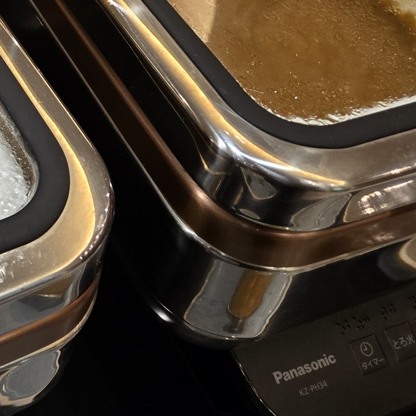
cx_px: -120
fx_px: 816
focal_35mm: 60
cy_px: -33
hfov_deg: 24.9
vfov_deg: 26.5
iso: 160
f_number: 1.8
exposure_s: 1/100
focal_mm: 5.4
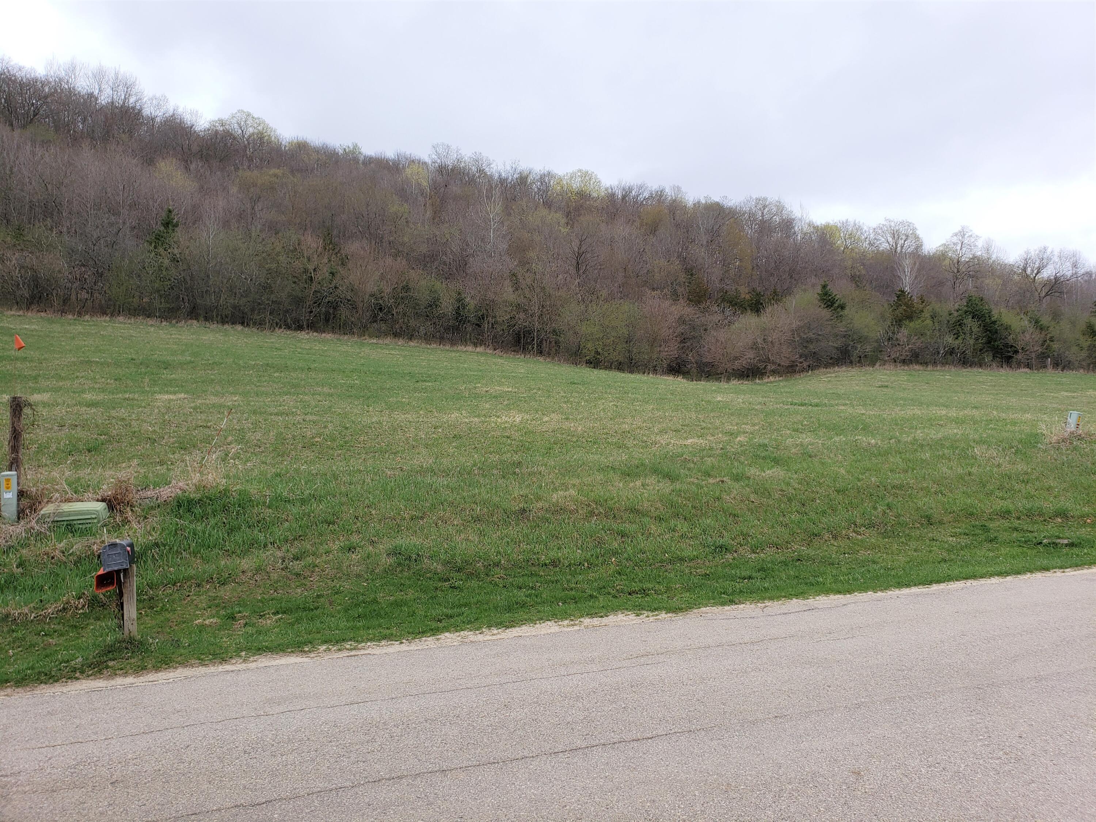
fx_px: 823
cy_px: 411
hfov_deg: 67.3
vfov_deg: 53.1
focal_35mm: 26
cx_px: 548
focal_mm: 4.3
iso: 50
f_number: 2.4
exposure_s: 1/232
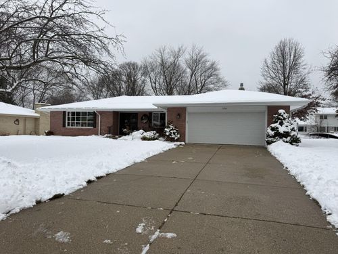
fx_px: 234
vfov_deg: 56.8
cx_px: 169
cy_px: 127
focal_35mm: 24
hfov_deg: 71.6
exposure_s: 1/617
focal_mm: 6.76
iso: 80
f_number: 1.78
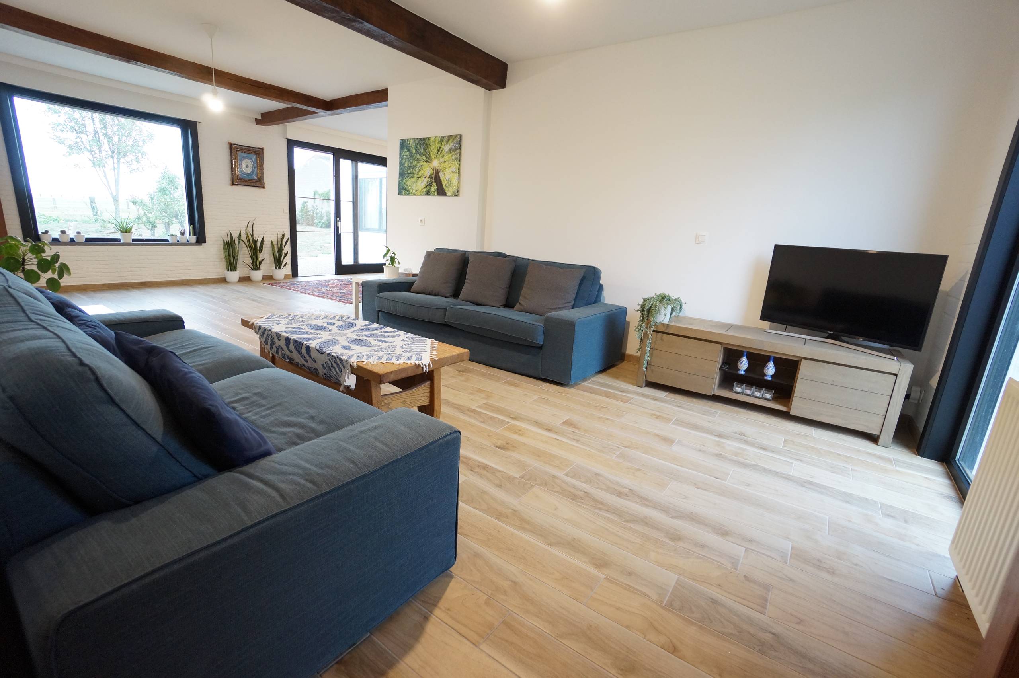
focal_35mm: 15
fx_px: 424
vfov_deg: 77.3
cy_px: 339
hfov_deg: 100.4
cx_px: 510
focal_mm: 10
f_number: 4
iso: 1000
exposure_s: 1/60
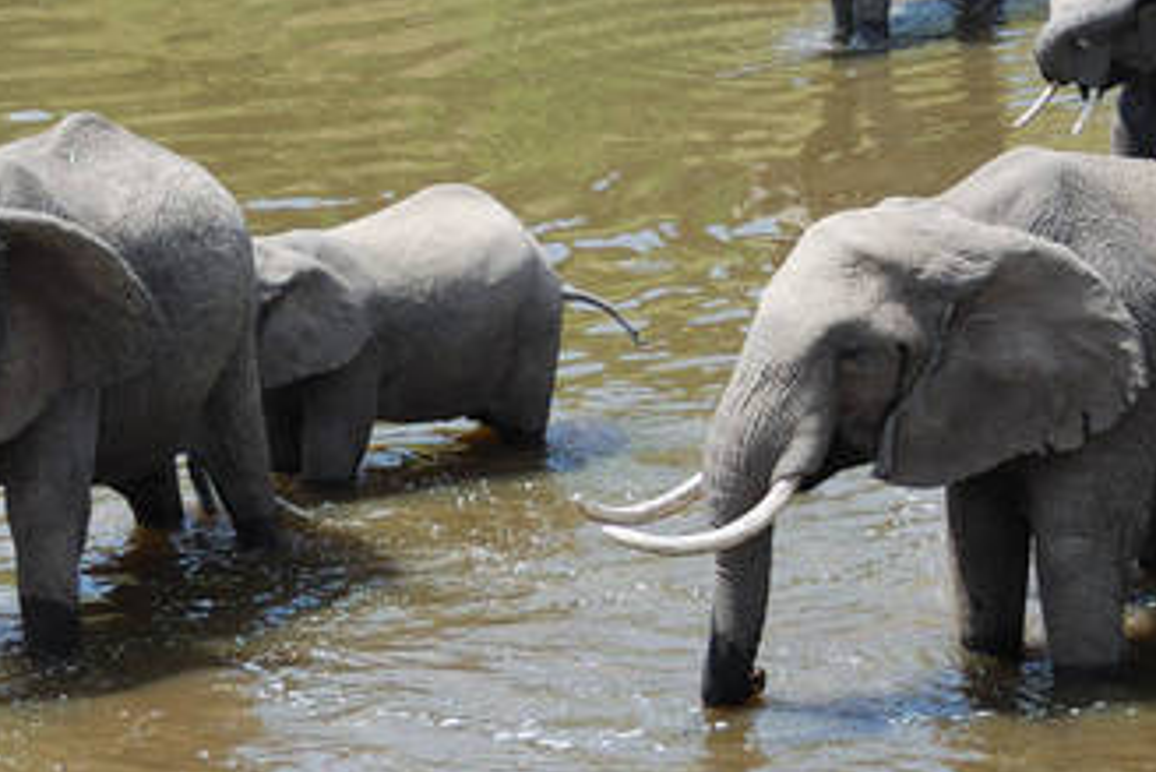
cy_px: 282
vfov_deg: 5.4
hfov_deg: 8.0
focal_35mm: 256
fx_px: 8224
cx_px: 285
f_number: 4.5
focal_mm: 80
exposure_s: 1/400
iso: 125
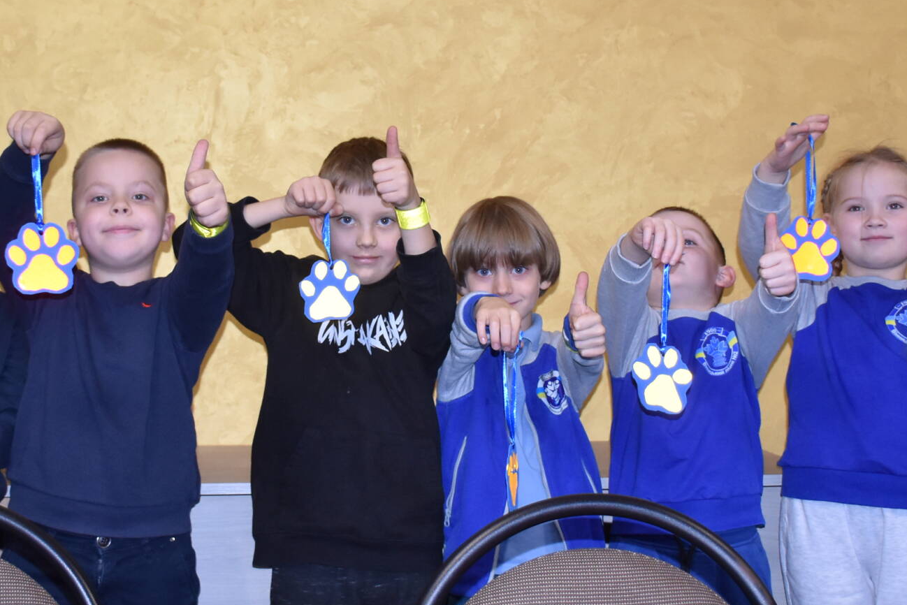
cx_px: 391
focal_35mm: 71
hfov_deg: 28.4
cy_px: 201
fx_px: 1789
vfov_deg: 19.1
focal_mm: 24
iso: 1000
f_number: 3.8
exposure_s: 1/60
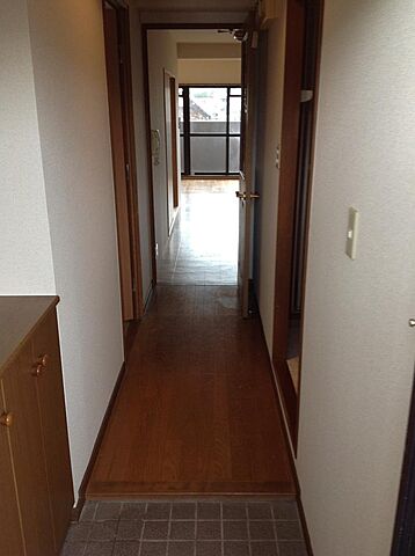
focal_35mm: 35
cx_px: 208
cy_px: 278
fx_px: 561
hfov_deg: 40.6
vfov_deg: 52.7
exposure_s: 1/24
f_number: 2.4
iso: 80
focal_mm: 4.28
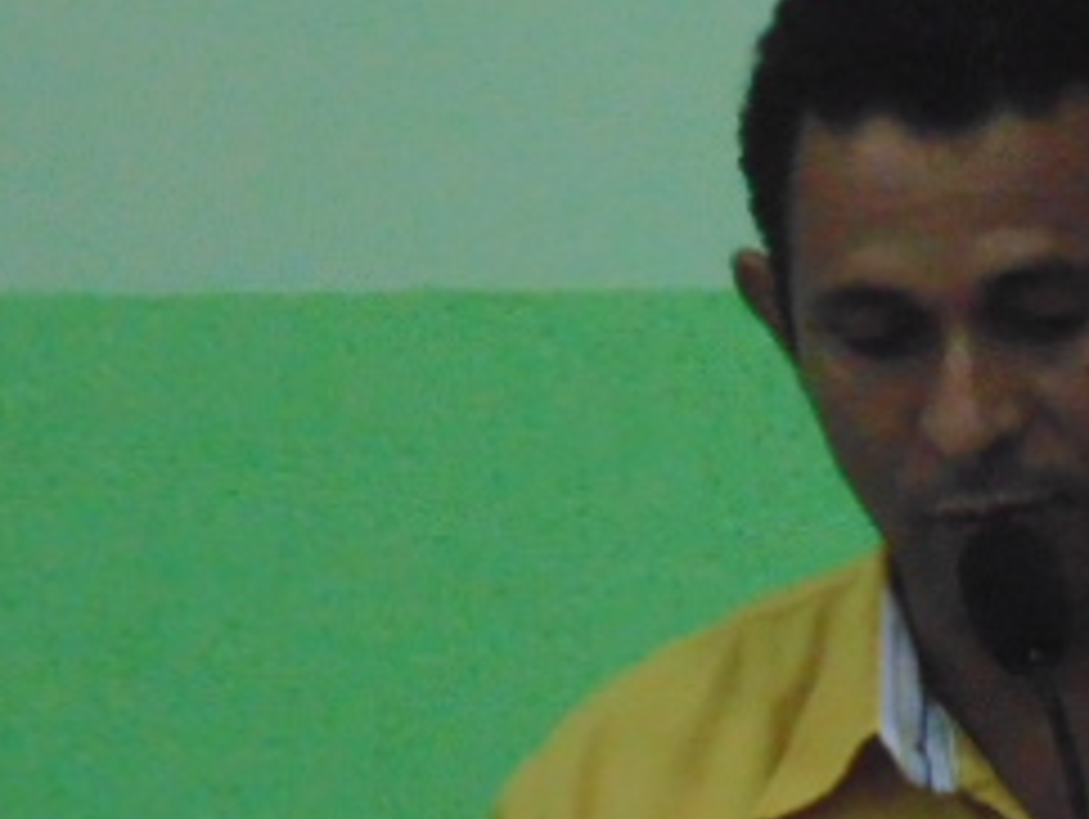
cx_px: 999
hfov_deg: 2.1
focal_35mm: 946
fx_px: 29790
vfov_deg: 1.6
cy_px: 702
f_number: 6
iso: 800
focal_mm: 64.1
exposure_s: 1/50
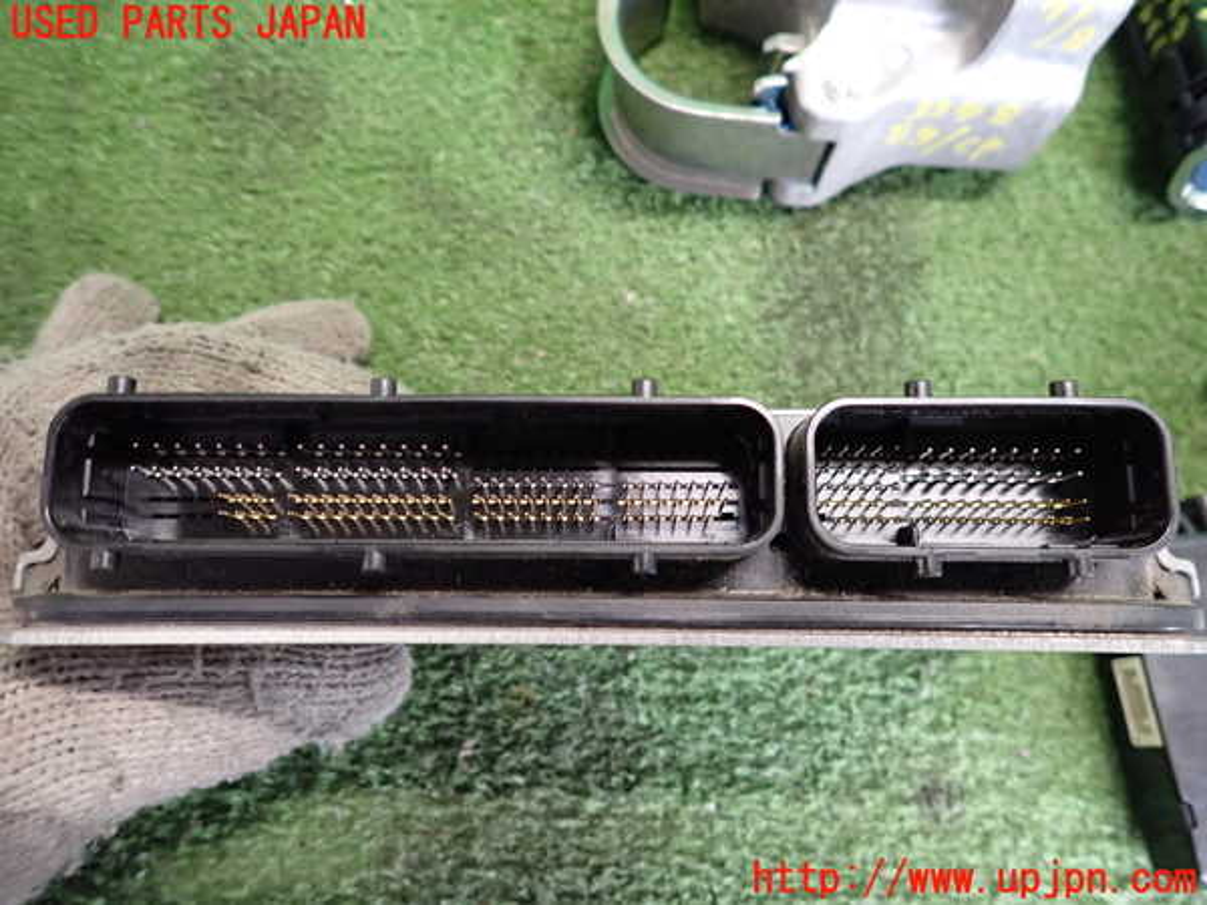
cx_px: 604
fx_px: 872
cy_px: 452
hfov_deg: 69.4
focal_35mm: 25
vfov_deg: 54.9
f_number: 2
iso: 640
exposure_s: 1/30
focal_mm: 4.5
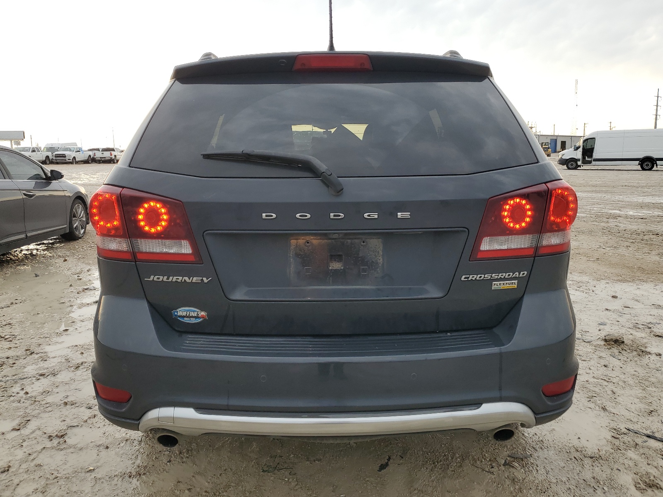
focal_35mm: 26
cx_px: 332
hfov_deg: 67.3
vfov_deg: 53.1
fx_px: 498
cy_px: 248
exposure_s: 1/185
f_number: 1.5
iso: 50
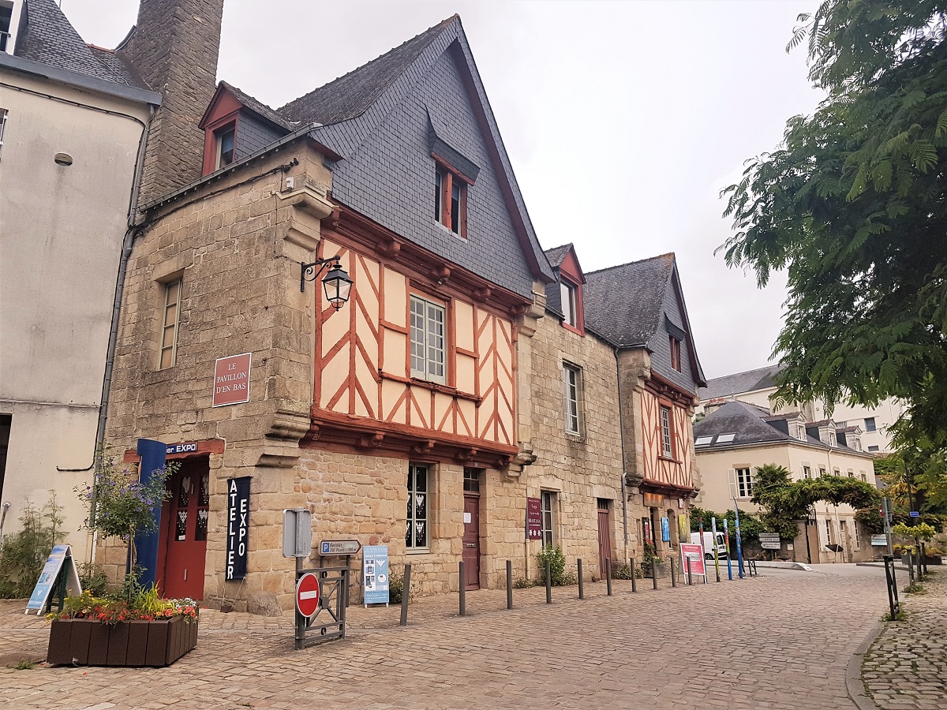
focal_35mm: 26
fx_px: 711
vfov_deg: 53.1
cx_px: 474
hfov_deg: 67.3
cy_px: 355
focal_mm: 4.2
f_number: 1.7
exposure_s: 1/2368
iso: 40
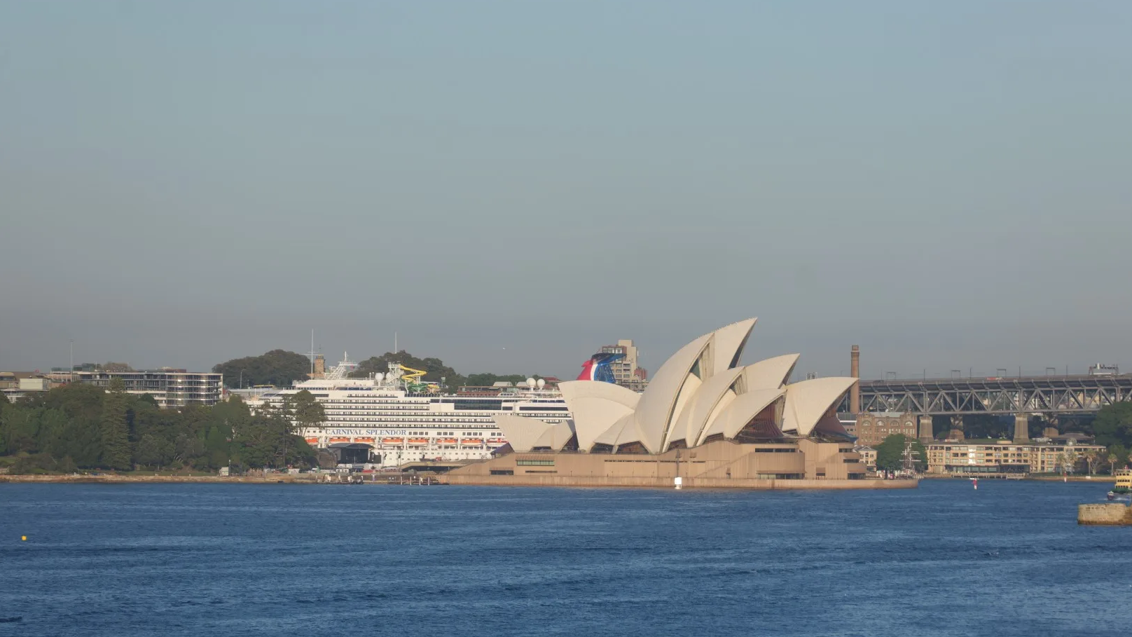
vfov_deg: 5.8
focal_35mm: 210
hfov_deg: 10.3
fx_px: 6303
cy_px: 347
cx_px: 566
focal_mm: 200
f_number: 7.1
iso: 100
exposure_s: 1/400
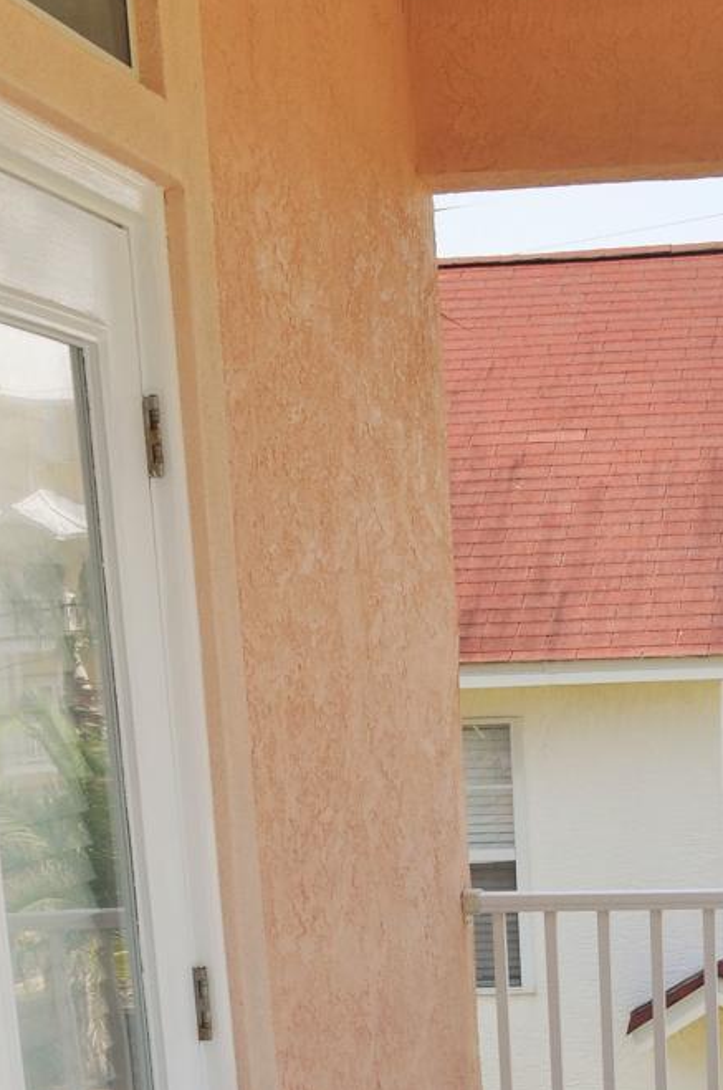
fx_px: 2479
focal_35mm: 82
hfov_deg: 16.3
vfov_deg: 21.7
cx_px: 711
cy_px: 1522
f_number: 13
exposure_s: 1/160
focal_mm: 18
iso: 200
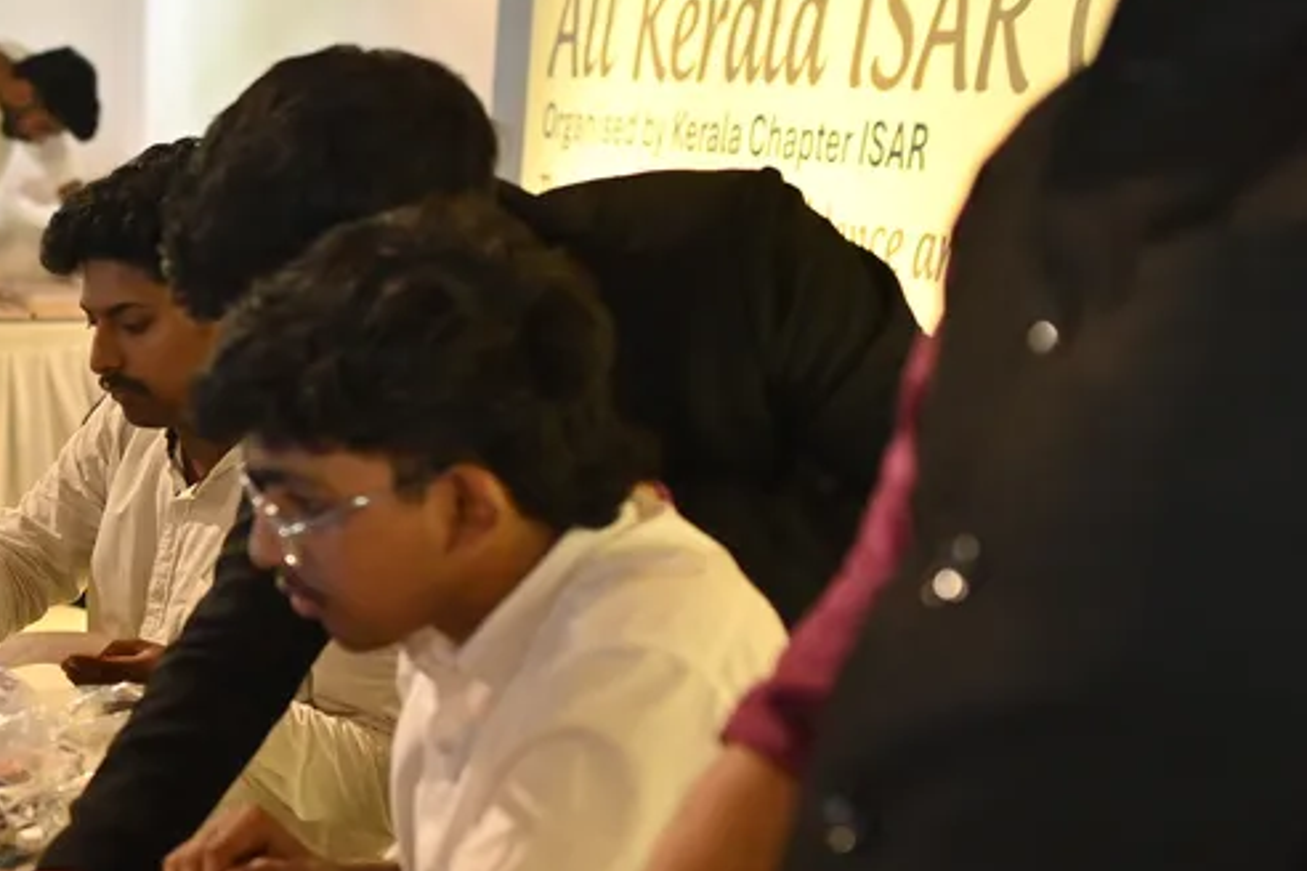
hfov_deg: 20.7
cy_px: 594
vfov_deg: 15.0
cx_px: -324
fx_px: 3304
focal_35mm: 91
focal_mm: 35
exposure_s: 1/100
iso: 800
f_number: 2
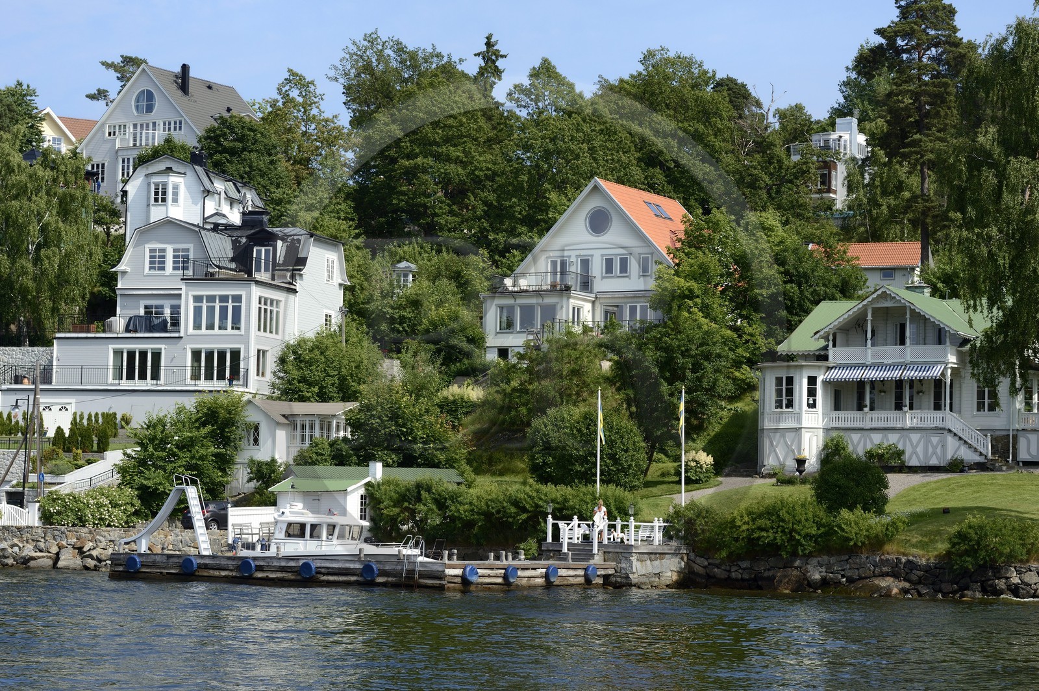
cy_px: 346
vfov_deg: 16.0
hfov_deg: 23.9
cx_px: 520
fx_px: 2451
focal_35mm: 85
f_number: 10
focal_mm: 85
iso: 200
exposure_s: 1/400
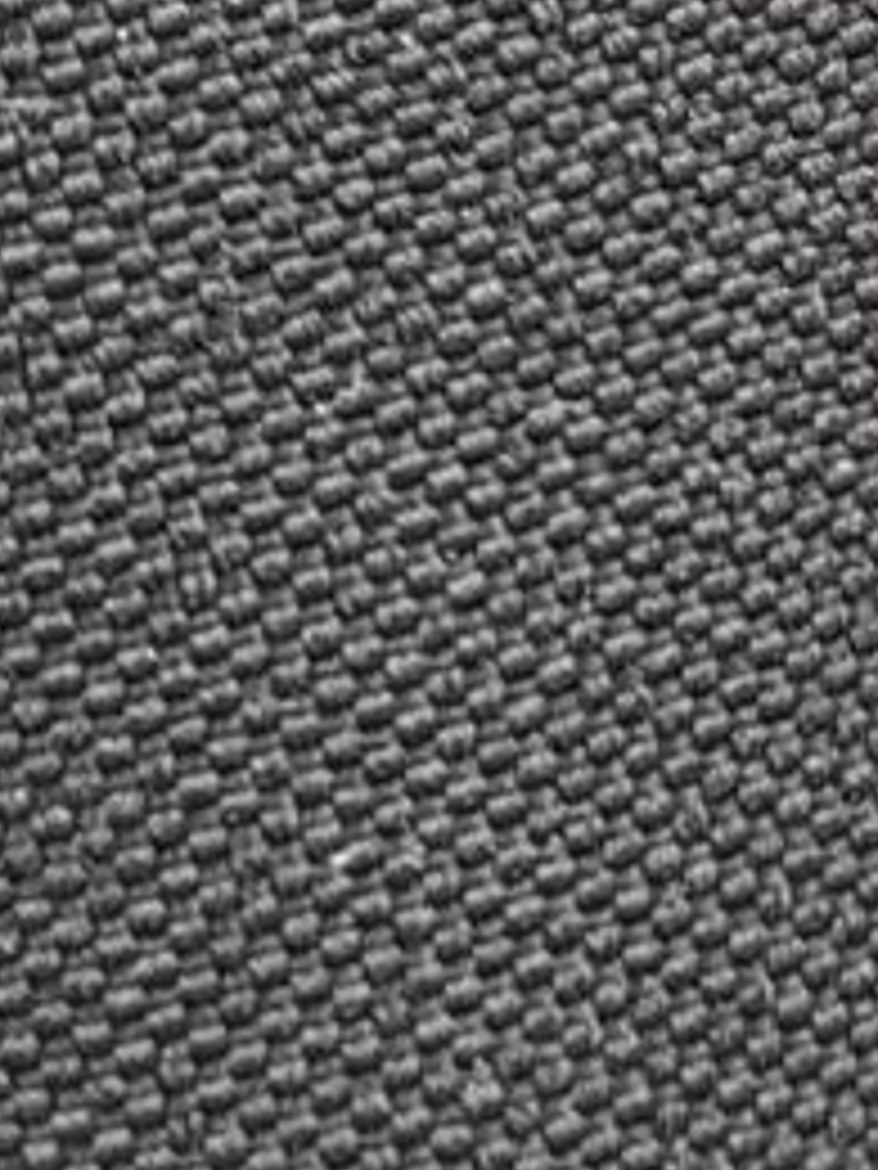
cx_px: 1058
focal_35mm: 160
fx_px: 5411
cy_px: -632
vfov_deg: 11.8
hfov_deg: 9.2
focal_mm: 5.4
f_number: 1.8
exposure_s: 1/100
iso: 50
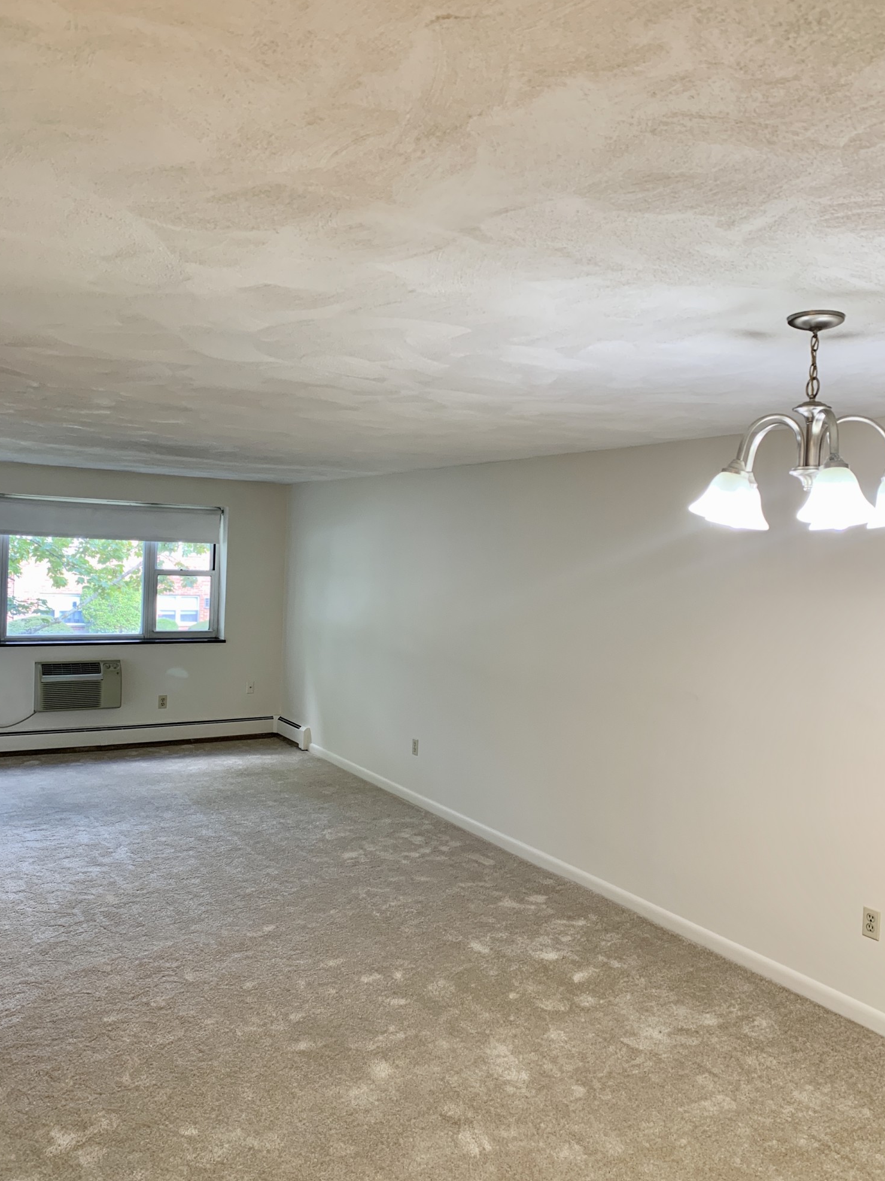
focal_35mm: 27
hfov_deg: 51.4
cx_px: 452
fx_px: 920
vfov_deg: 65.3
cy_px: 587
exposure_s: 1/60
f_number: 1.8
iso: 80
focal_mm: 4.25
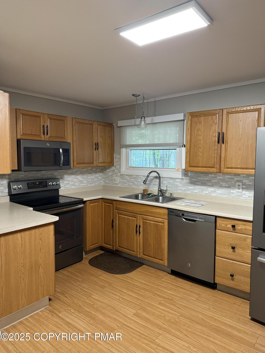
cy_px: 176
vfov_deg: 71.6
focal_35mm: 24
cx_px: 132
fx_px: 245
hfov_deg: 56.8
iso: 400
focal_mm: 6.76
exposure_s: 1/60
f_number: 1.78
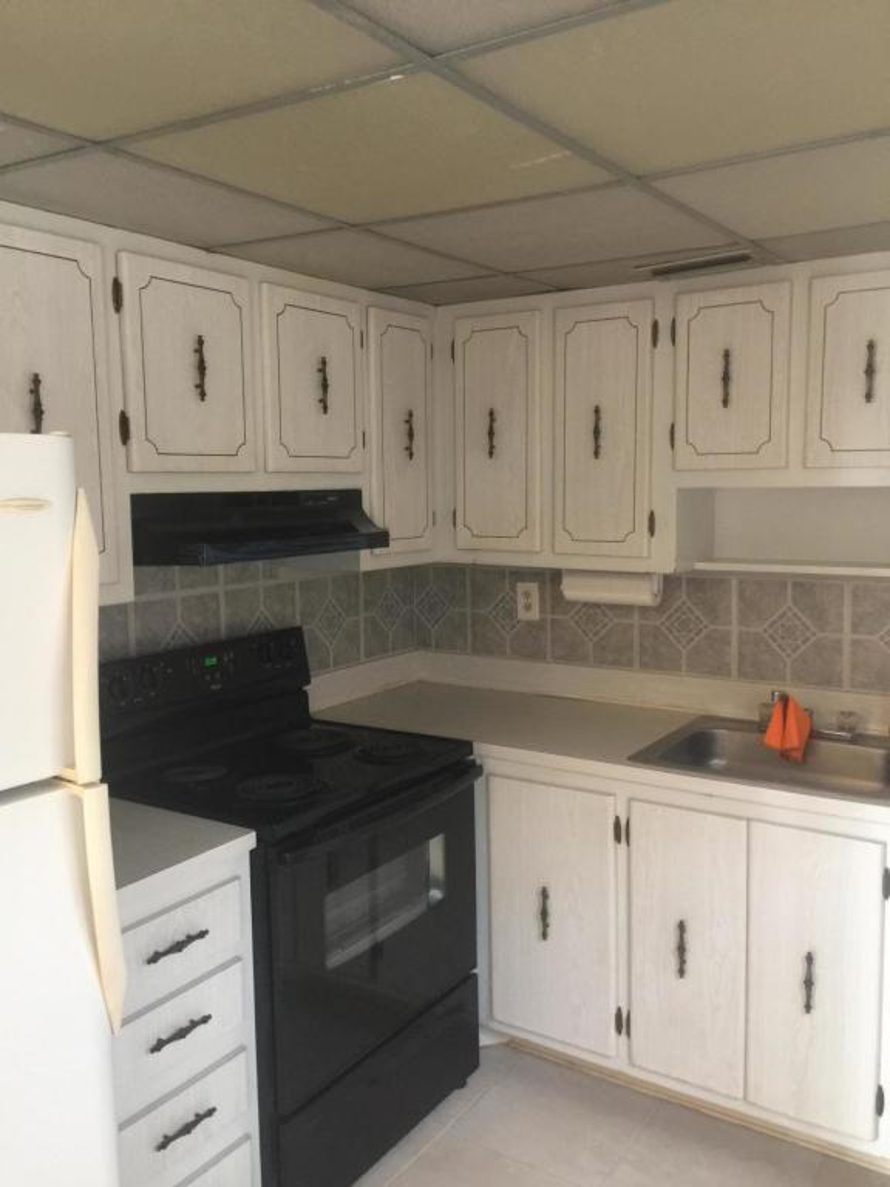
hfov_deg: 48.2
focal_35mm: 29
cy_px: 594
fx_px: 994
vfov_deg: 61.7
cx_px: 445
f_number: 2.2
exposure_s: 1/15
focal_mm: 4.15
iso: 125
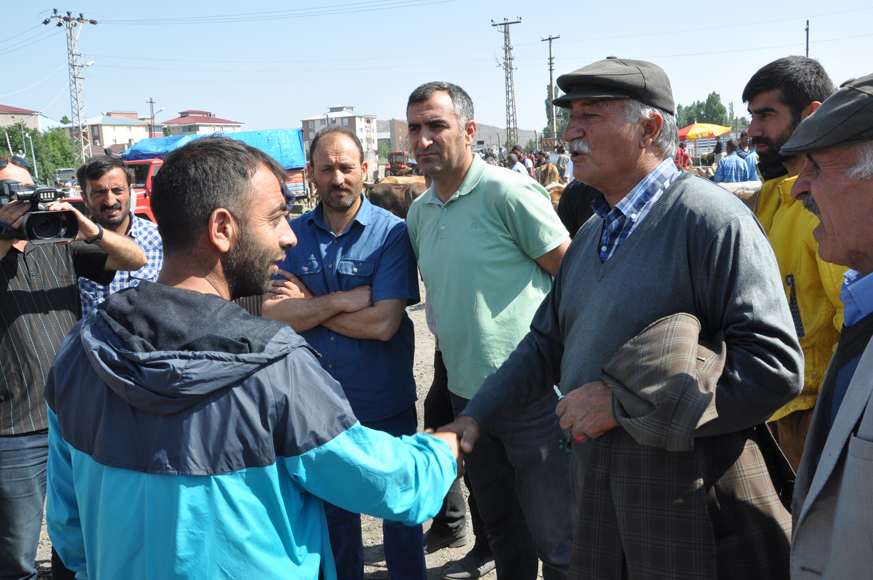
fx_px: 799
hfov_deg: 57.3
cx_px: 436
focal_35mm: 33
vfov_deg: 39.9
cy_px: 290
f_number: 11
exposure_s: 1/125
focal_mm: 22
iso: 200
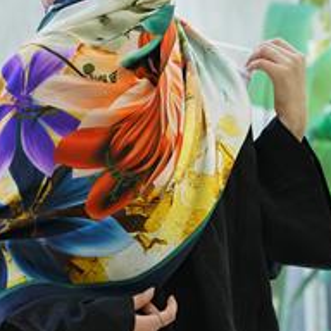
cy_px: 164
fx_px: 2229
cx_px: 128
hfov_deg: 8.5
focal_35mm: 206
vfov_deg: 8.5
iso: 640
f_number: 5.6
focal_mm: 100
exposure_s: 1/125
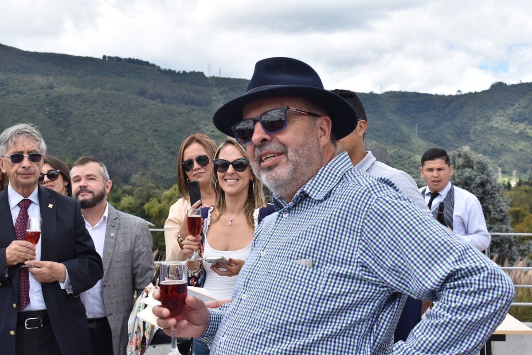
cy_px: 178
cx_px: 266
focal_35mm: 60
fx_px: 887
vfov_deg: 22.6
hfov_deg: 33.4
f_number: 8
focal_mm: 40
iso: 320
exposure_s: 1/500
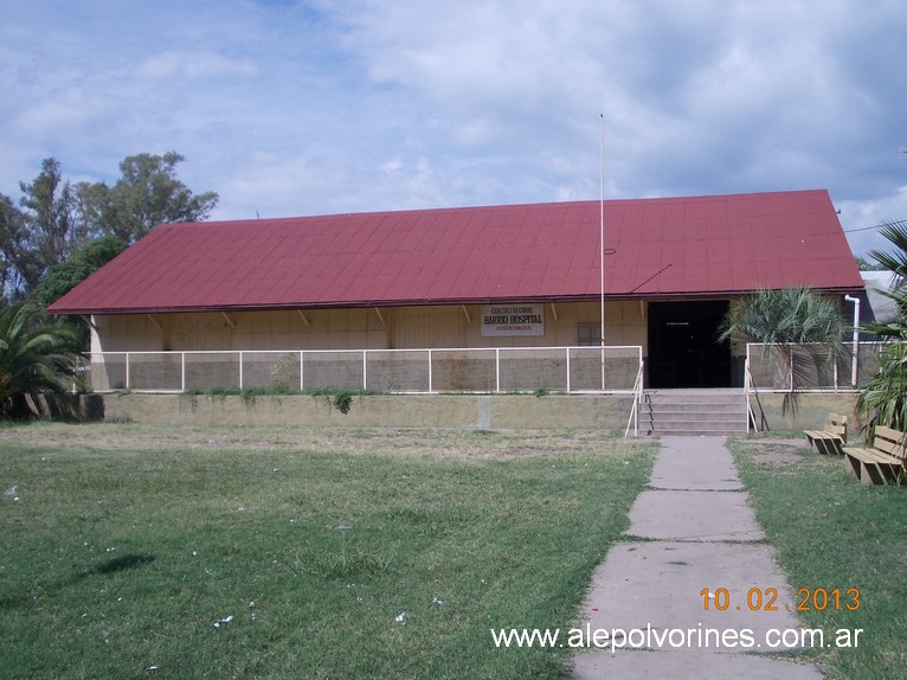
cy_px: 340
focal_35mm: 38
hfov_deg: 49.0
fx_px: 995
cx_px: 454
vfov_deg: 37.7
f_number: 6.2
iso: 80
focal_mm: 5.3
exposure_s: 1/400
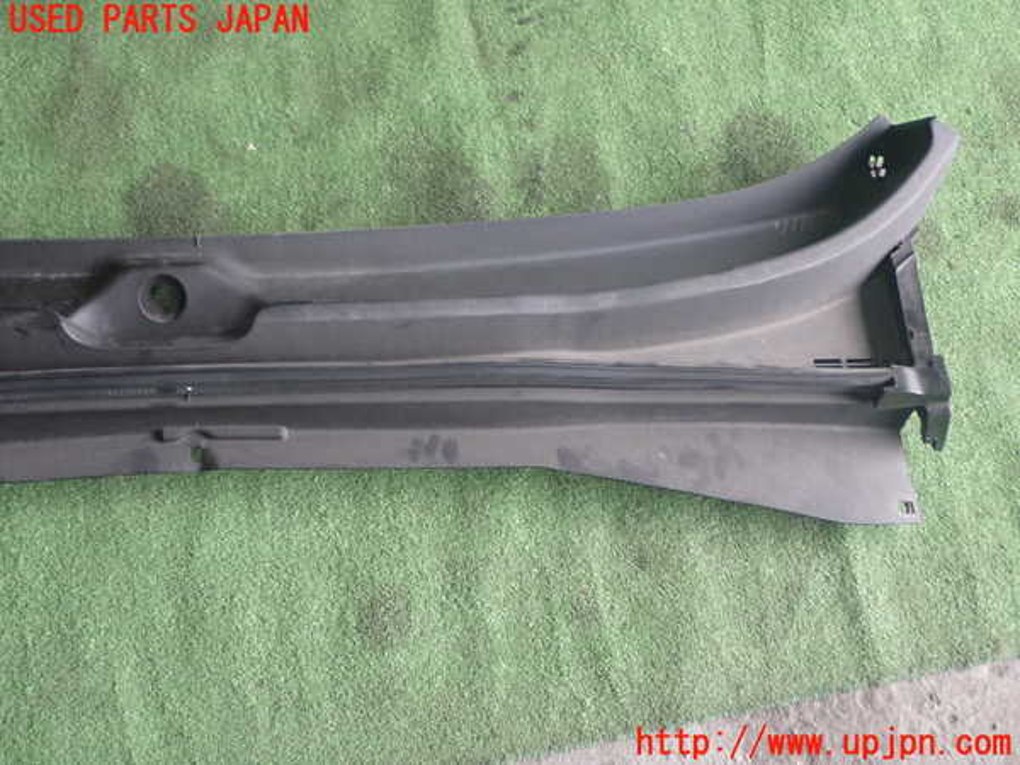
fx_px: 1297
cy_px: 382
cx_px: 510
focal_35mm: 44
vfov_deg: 32.9
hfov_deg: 42.9
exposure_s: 1/40
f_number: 2.9
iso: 250
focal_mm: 7.84
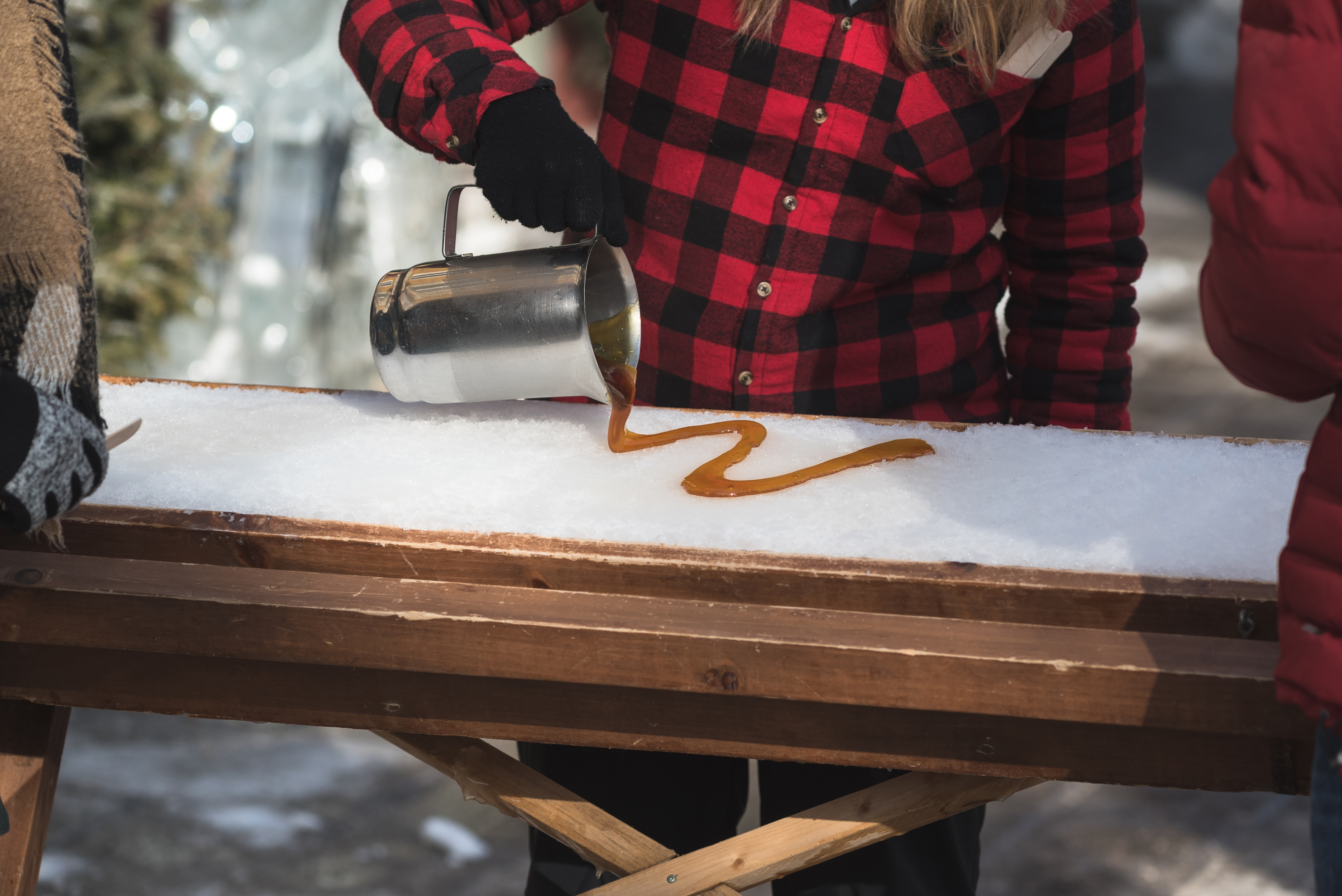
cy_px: 448
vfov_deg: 10.2
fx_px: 5035
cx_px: 671
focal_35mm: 135
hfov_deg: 15.2
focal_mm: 135
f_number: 4
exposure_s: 1/1600
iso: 200
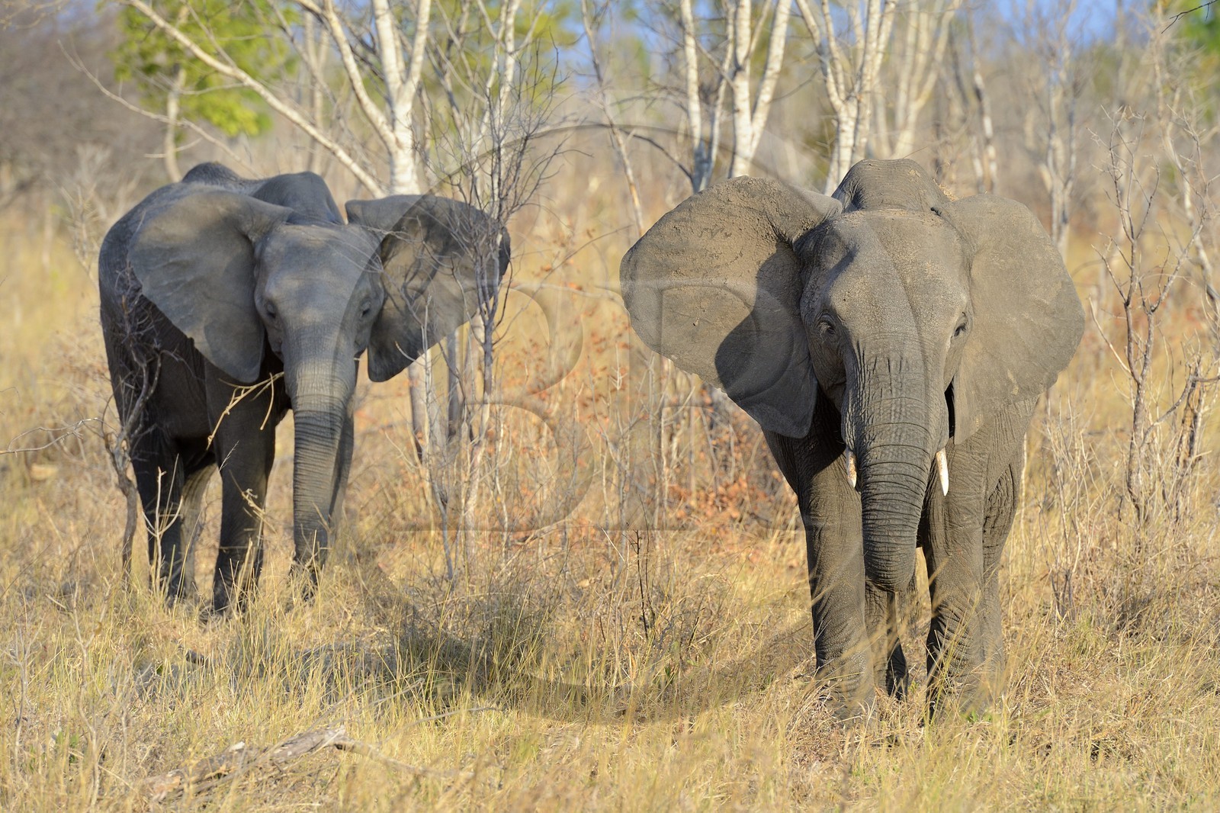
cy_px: 406
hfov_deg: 7.4
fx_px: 9486
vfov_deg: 4.9
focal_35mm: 280
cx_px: 610
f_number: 5.6
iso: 400
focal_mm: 280
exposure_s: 1/640
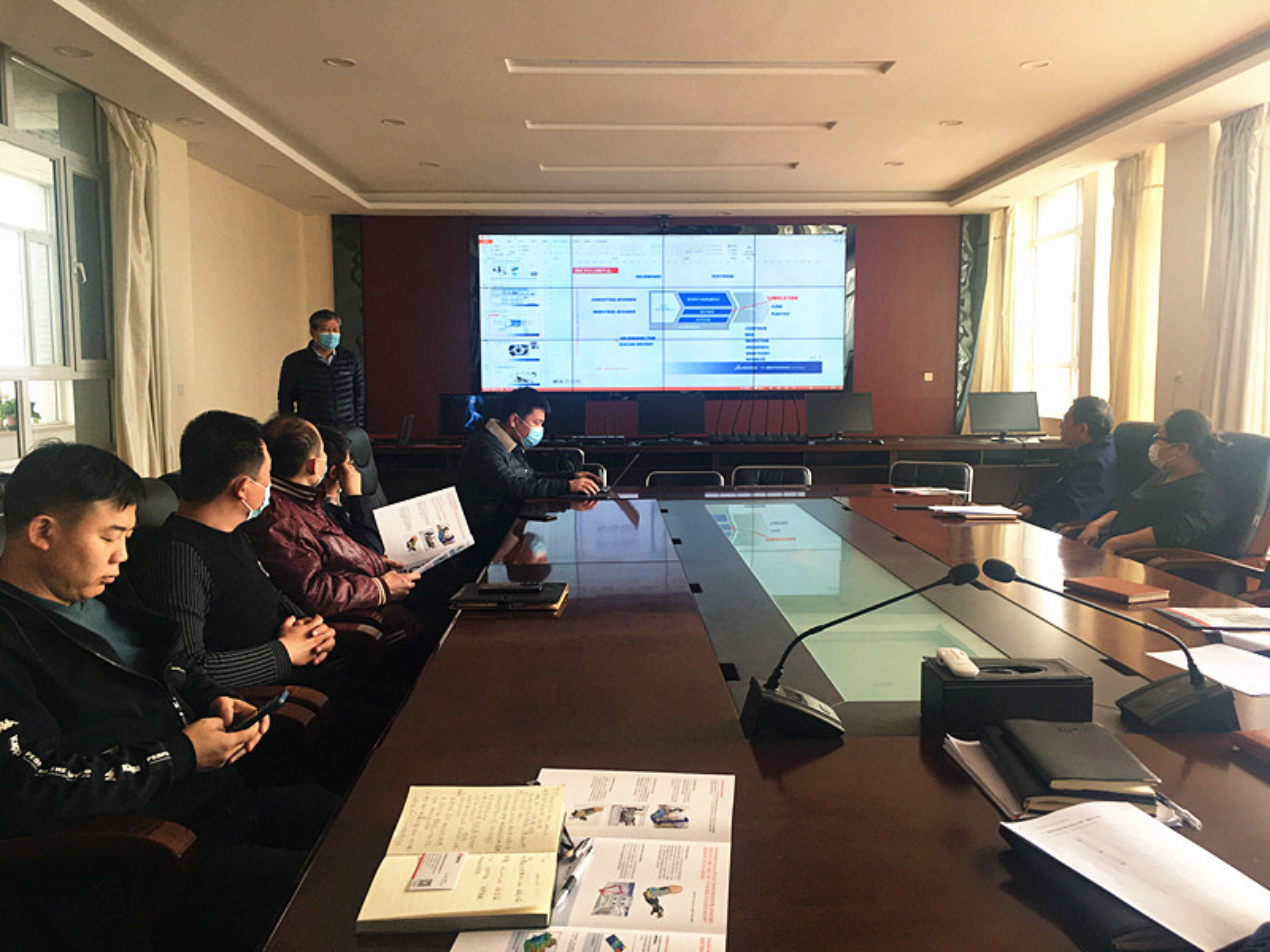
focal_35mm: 29
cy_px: 476
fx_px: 1064
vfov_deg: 48.2
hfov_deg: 61.7
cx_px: 635
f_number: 2.2
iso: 40
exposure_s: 1/100
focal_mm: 4.15
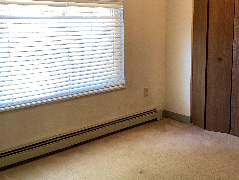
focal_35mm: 46
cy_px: 72
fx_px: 318
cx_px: 162
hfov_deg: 40.7
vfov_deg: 31.4
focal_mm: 3.3
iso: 200
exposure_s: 1/60
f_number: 2.4
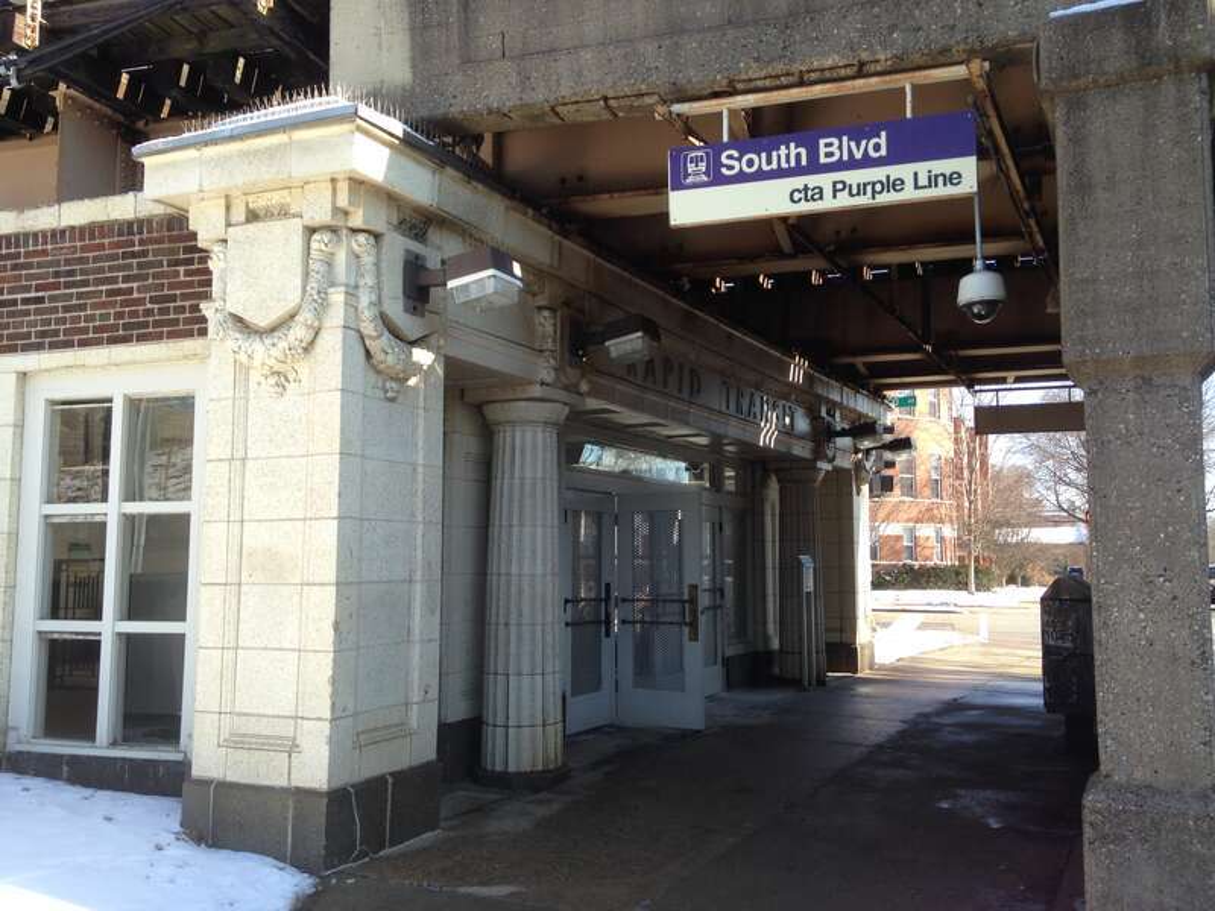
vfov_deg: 42.9
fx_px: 1158
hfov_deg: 55.4
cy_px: 456
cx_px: 608
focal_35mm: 33
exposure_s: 1/350
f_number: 2.4
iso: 50
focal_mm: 4.12
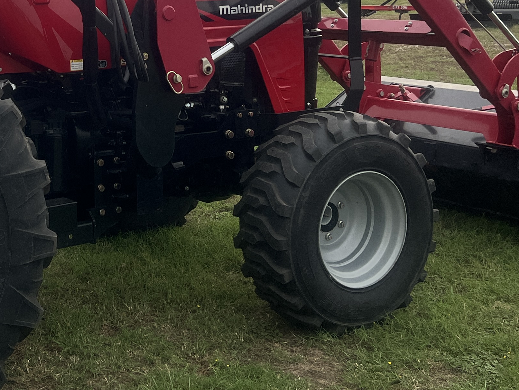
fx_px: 975
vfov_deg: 21.8
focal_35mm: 65
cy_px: 7
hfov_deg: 28.9
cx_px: 76
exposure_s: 1/1295
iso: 50
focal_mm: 5.7
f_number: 1.5
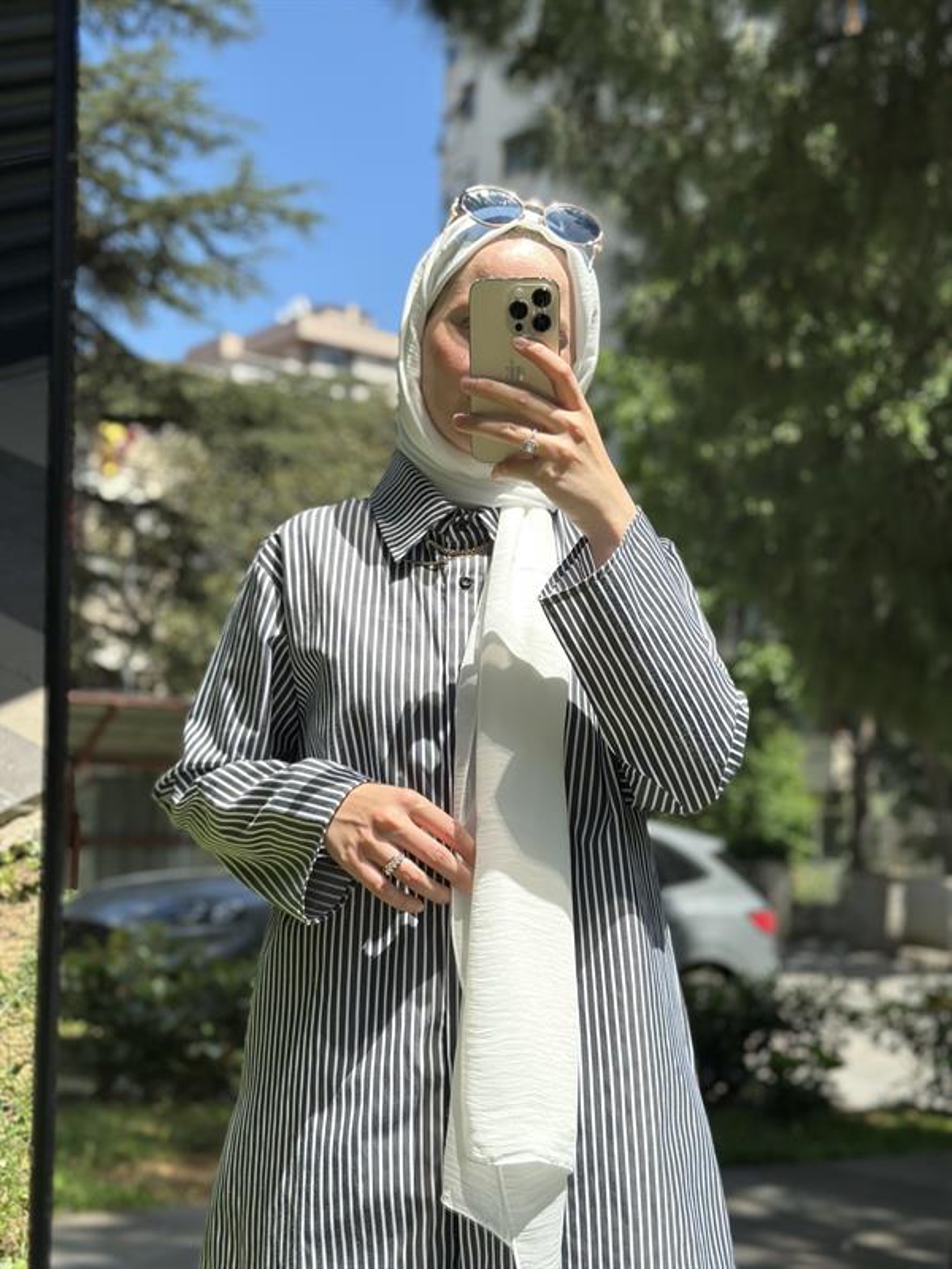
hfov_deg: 30.3
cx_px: 476
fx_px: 1760
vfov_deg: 39.7
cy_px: 634
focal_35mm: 48
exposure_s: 1/2667
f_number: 1.78
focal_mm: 6.86
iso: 80
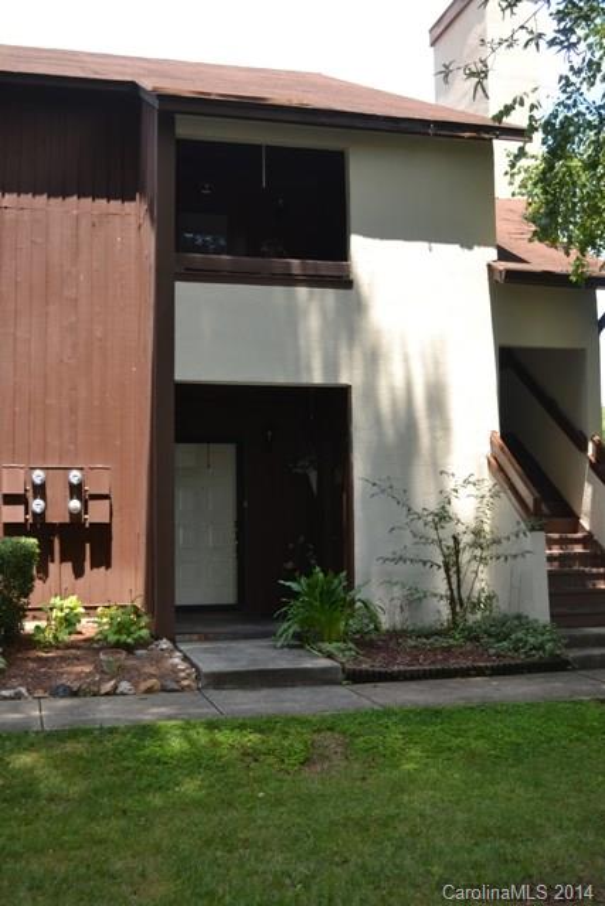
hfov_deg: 34.2
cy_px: 453
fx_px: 983
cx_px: 302
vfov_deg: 49.5
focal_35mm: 39
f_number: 4.2
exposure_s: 1/200
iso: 100
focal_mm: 26
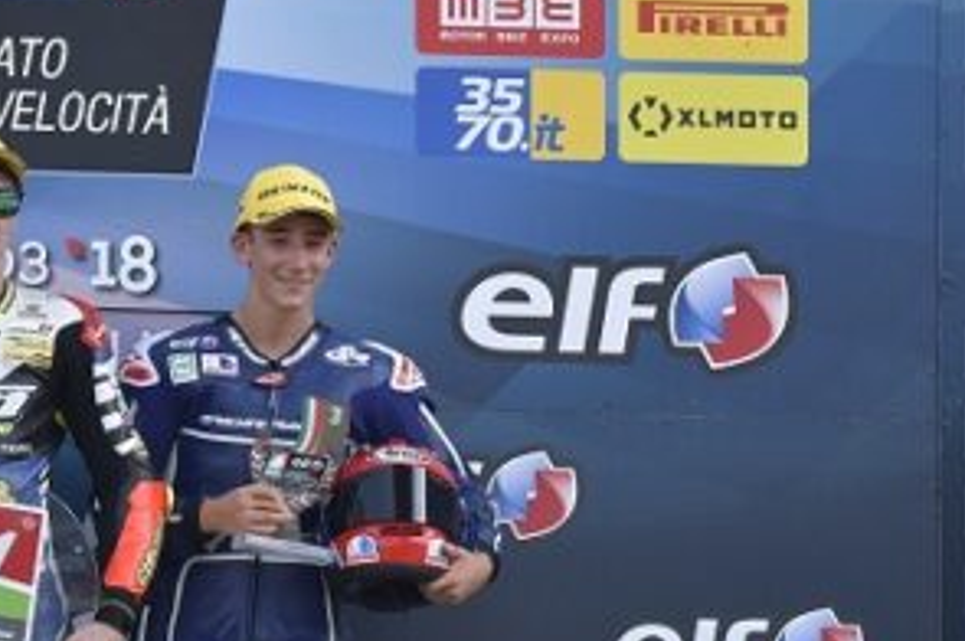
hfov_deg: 2.2
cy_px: 577
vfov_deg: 1.4
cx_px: 72
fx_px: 25356
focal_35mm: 947
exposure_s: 1/800
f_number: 6.3
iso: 800
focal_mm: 300
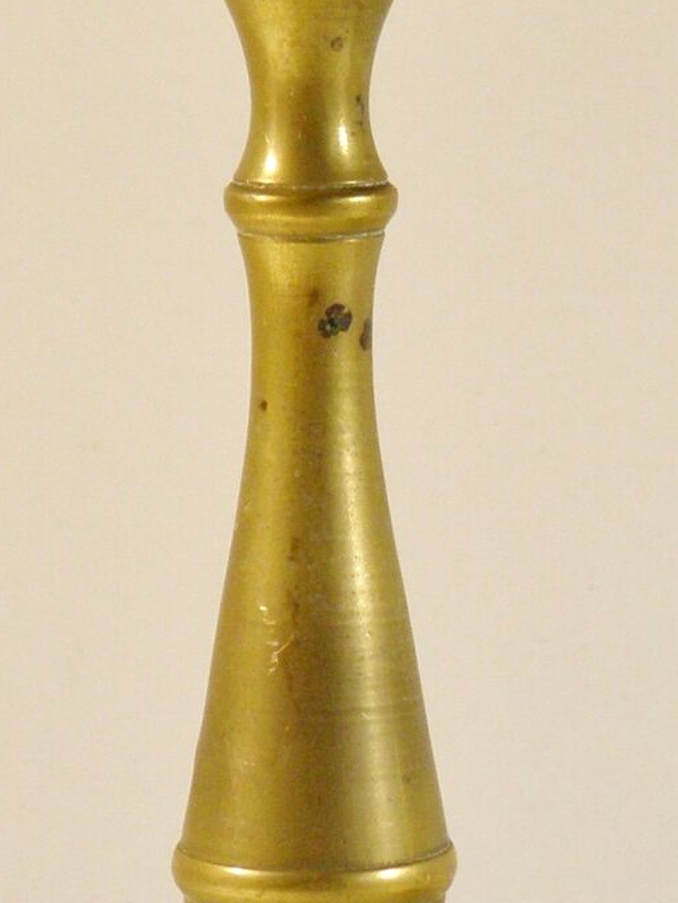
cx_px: 946
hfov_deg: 5.7
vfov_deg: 7.7
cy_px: 379
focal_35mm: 257
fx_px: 6709
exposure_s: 1/50
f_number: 4.3
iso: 100
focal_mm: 12.2
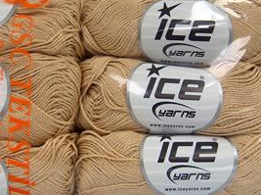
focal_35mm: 66
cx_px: 83
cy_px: 94
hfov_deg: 29.2
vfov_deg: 22.2
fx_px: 497
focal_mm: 8.96
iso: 162
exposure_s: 1/120
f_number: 2.8
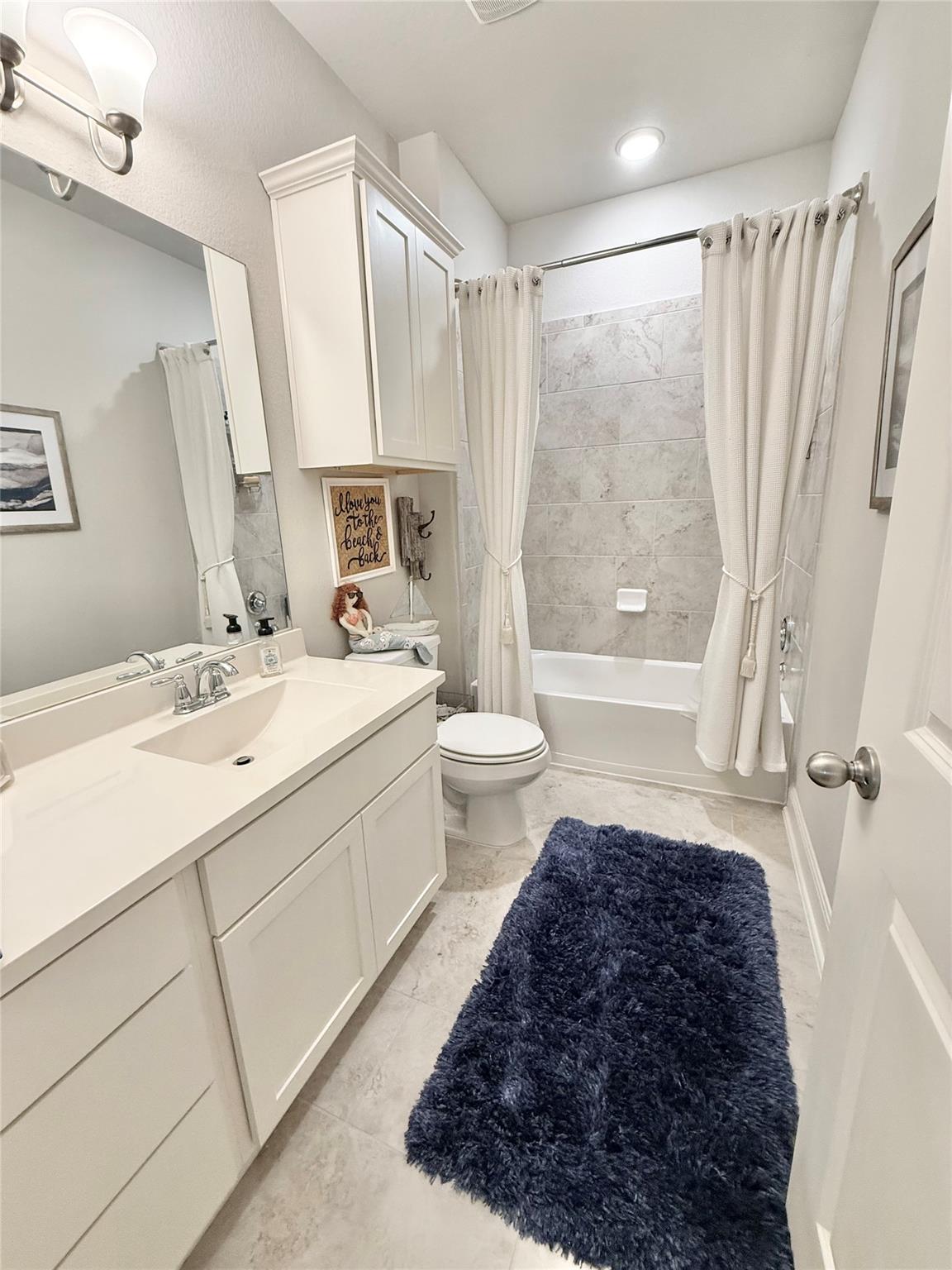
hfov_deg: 85.7
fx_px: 513
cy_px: 635
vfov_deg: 102.1
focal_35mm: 14
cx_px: 476
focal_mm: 2.22
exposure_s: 1/60
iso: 250
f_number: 2.2
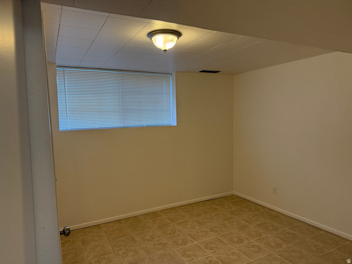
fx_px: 244
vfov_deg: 56.8
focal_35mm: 24
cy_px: 132
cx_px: 176
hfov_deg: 71.6
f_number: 1.78
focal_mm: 6.76
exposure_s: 1/129
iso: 125
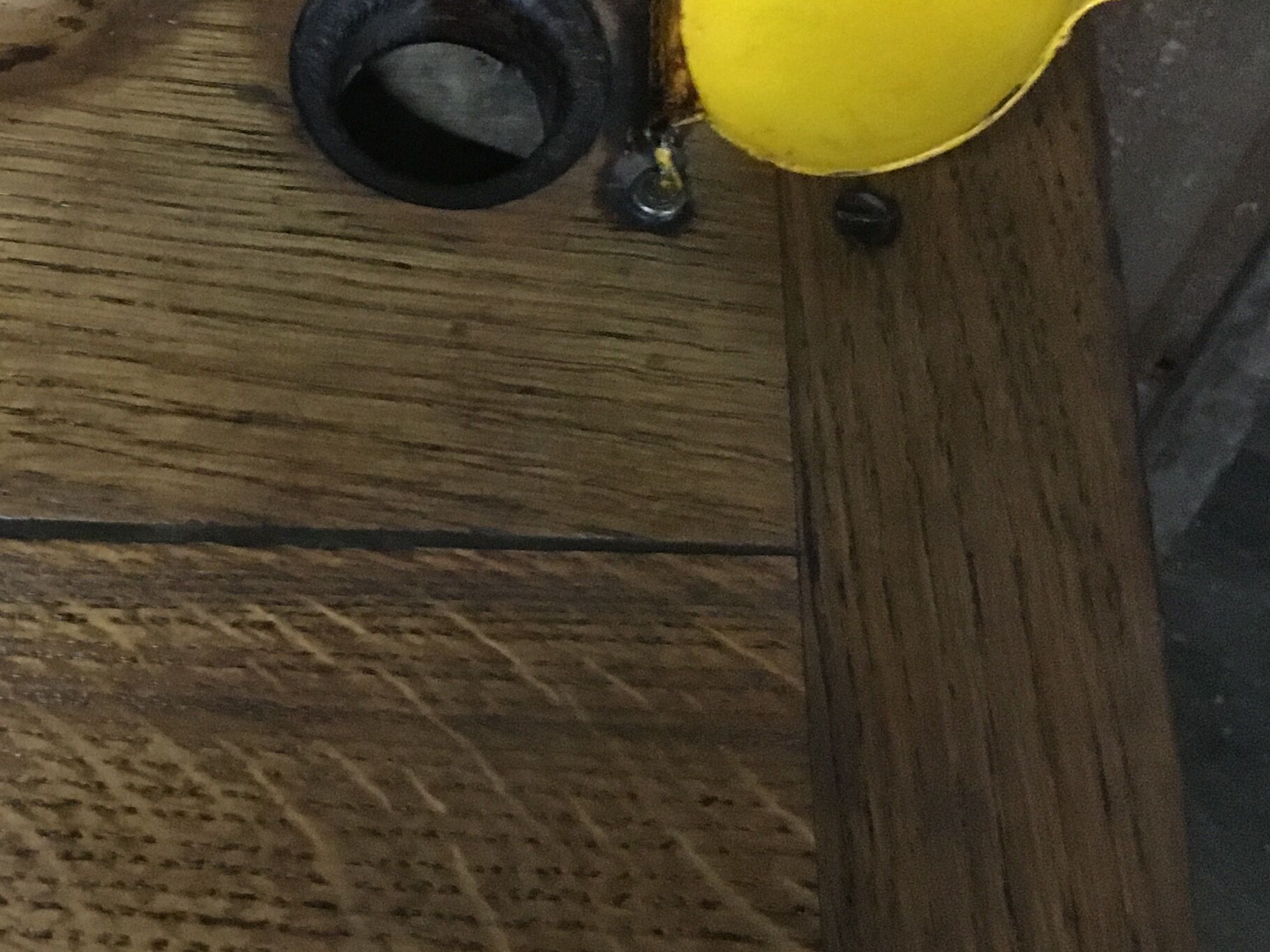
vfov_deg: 22.9
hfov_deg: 29.1
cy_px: 403
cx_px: 146
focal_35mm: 64
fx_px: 2348
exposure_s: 1/17
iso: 640
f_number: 2.2
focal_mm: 4.15
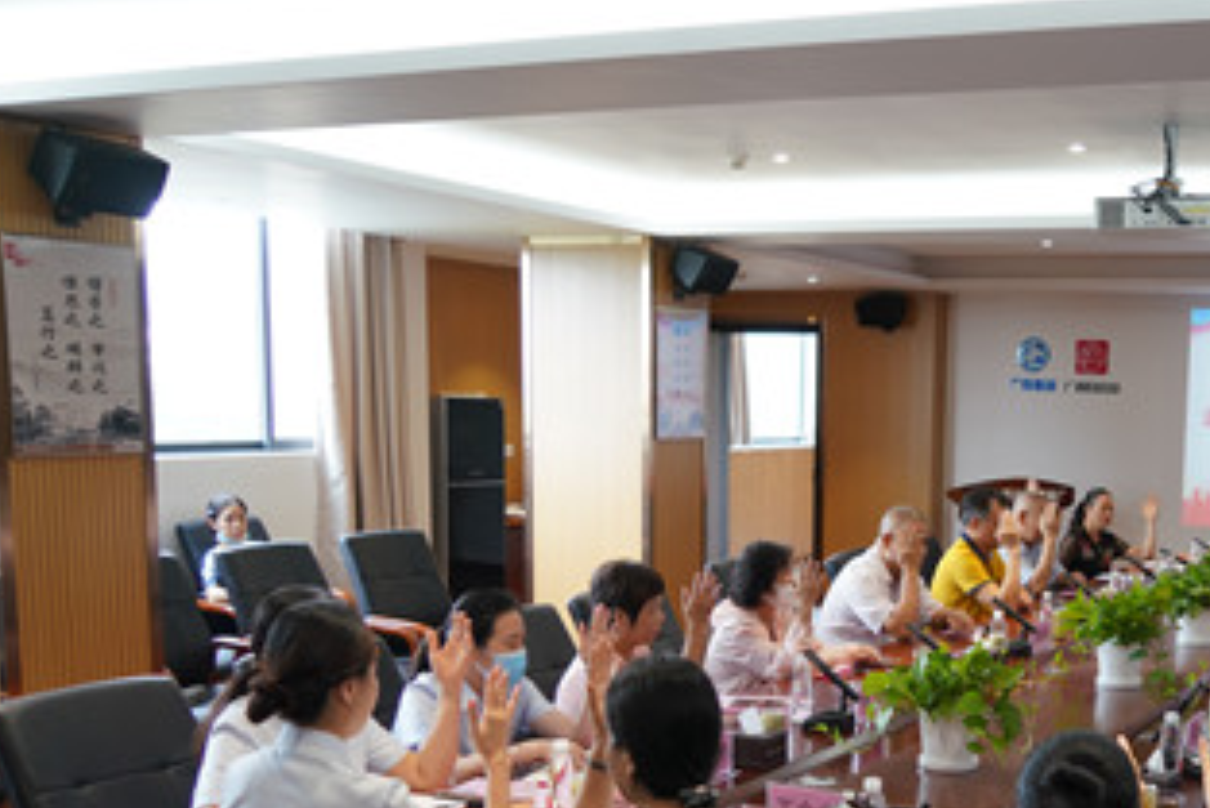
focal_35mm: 46
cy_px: 630
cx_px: 947
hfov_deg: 41.1
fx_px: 1547
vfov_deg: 28.7
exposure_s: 1/60
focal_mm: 24
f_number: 4
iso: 500
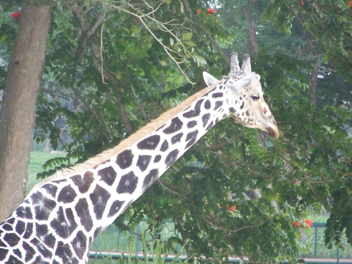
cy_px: 132
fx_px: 4393
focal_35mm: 432
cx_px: 176
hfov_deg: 4.6
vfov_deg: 3.4
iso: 400
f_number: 4.8
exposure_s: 1/100
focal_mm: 70.2
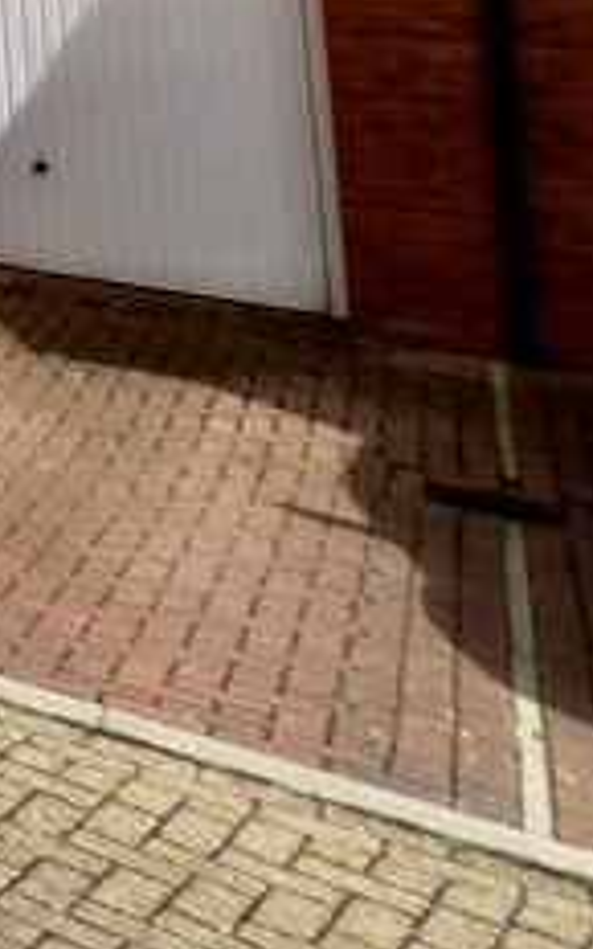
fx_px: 1474
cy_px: -278
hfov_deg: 10.4
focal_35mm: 57
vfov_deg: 29.1
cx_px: -1337
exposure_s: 1/2597
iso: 32
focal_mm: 1.57
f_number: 1.8
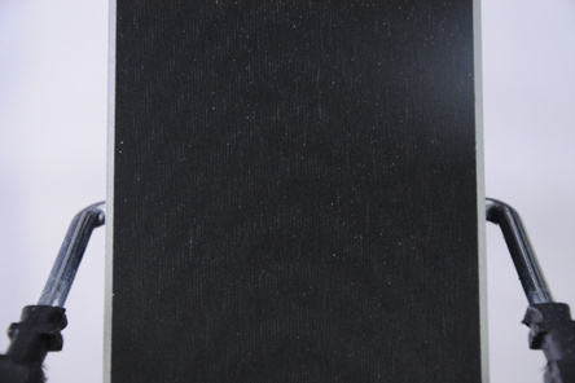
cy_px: 192
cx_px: 290
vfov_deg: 8.6
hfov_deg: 12.9
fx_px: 2547
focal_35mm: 160
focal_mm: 105
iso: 3200
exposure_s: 1/125
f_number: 8
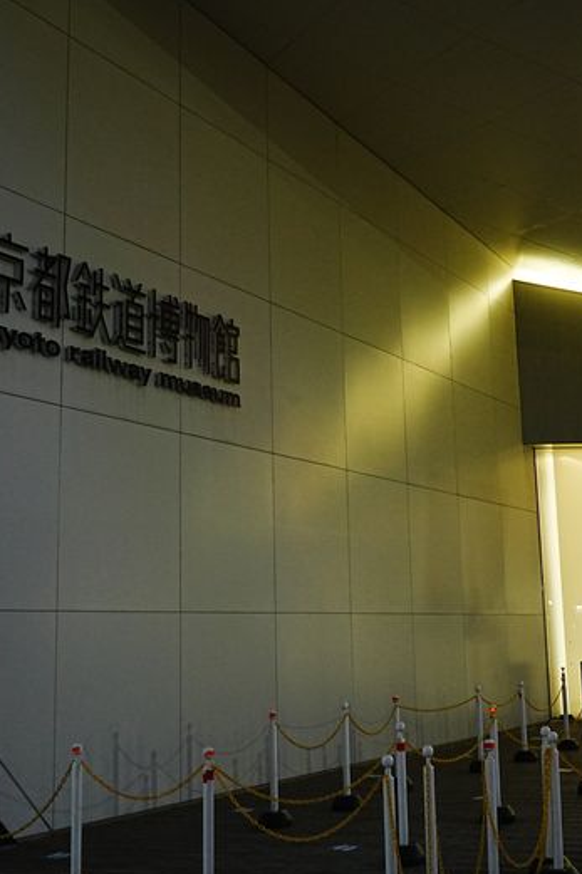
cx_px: 362
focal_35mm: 43
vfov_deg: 45.4
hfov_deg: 31.0
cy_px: 444
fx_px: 1043
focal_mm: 28
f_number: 9
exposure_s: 1/8
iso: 2000
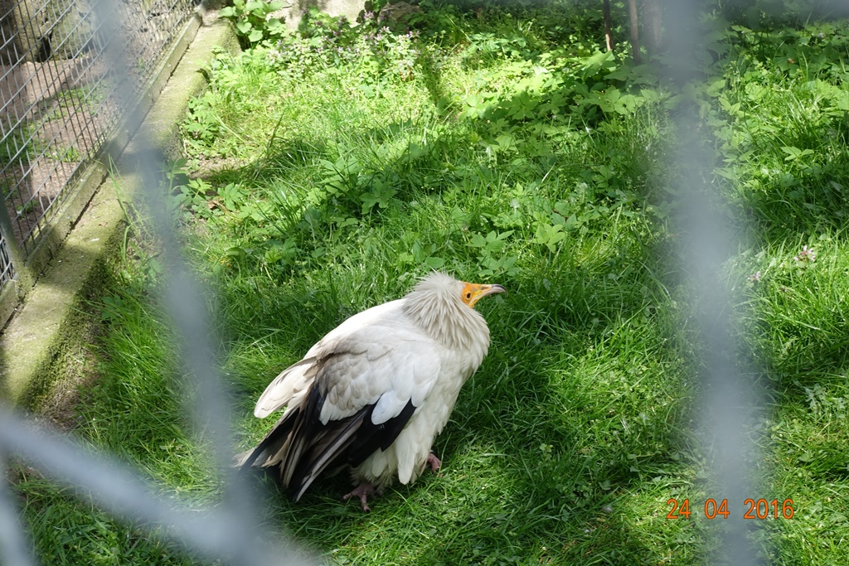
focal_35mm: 70
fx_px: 1651
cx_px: 424
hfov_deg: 28.8
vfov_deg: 19.5
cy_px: 283
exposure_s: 1/100
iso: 125
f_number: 5.6
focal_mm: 25.61
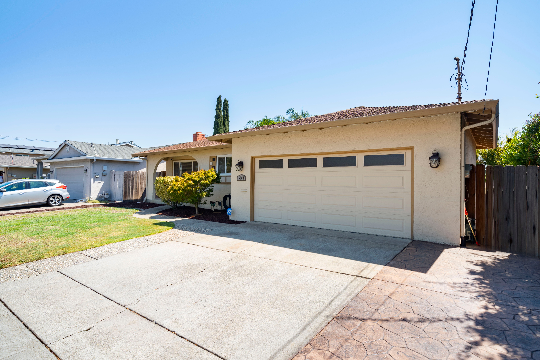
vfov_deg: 64.6
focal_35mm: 19
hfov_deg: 86.9
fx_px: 285
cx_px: 270
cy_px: 180
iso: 100
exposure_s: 1/400
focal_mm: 19
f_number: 8
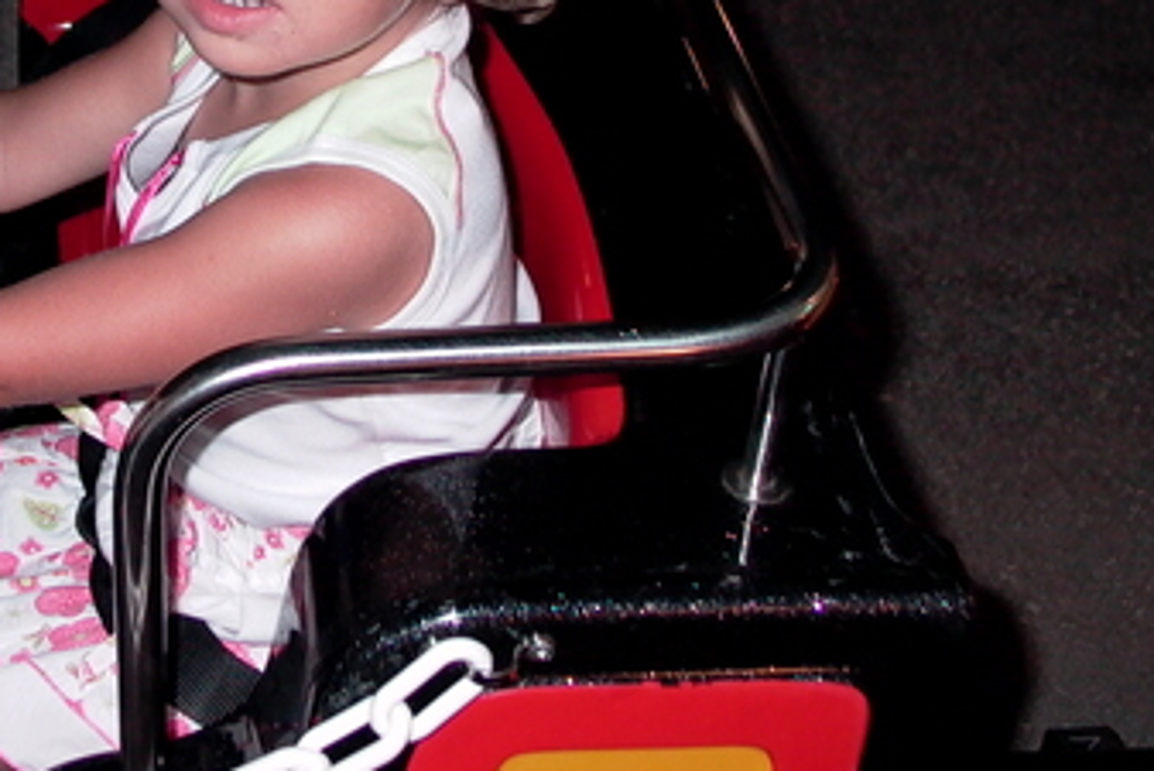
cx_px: 181
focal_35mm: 75
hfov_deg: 26.3
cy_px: -10
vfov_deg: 17.7
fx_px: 2405
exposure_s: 1/64.2
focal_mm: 8.19
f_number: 2.13
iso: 100
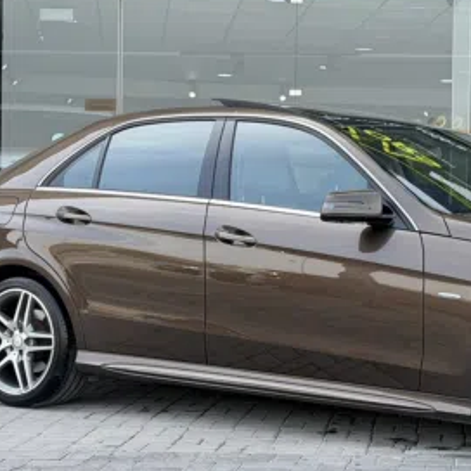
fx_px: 1539
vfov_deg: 17.4
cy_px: 237
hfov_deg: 17.2
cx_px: 417
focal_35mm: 100
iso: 64
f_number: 1.78
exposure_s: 1/1307
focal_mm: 6.76
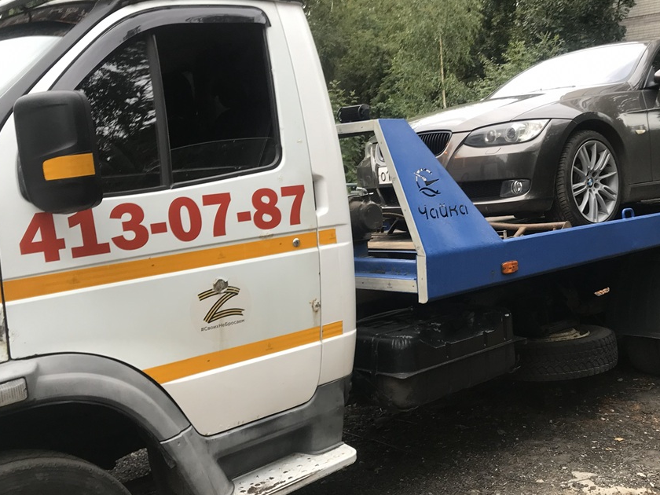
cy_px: 214
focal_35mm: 40
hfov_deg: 46.0
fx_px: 763
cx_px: 449
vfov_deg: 35.9
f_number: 1.8
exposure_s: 1/50
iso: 25
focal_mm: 3.99
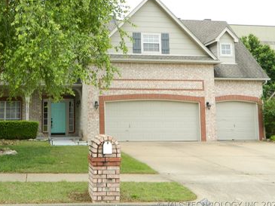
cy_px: 70
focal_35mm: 48
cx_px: 95
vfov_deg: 30.0
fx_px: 381
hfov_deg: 39.3
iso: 80
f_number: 3.3
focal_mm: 6.2
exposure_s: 1/125
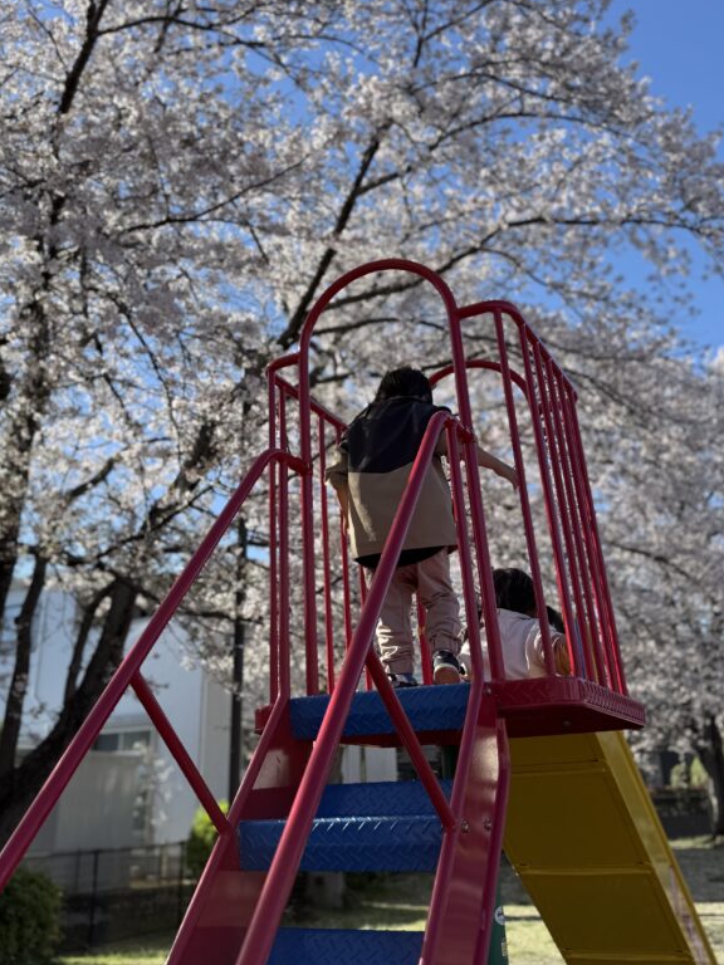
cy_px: 363
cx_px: 321
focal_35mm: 32
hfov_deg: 44.1
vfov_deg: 56.2
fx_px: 892
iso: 80
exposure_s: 1/2445
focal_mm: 6.76
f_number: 1.78
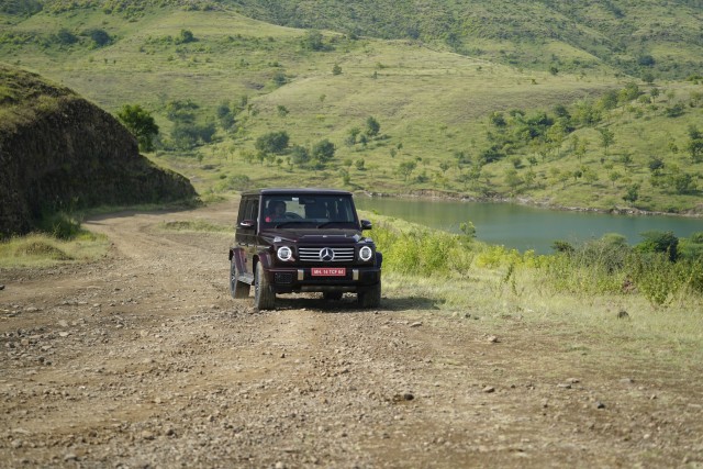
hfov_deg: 28.8
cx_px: 352
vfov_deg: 19.5
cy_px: 234
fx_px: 1367
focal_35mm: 70
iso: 125
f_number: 2.8
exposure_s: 1/640
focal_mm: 70
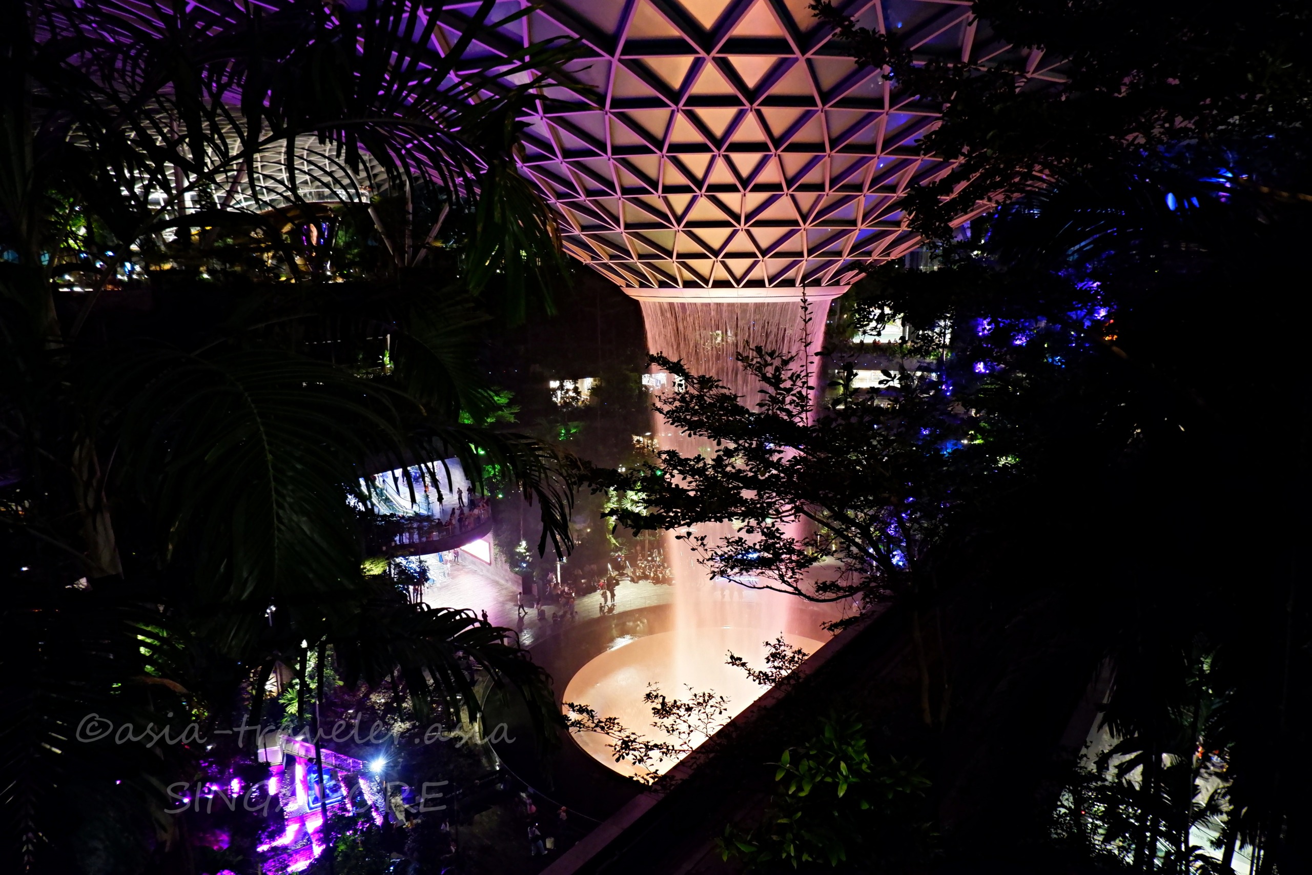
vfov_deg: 55.1
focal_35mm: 23
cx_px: 656
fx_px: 838
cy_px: 438
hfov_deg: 76.1
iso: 3200
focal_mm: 15
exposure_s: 1/20
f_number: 3.5
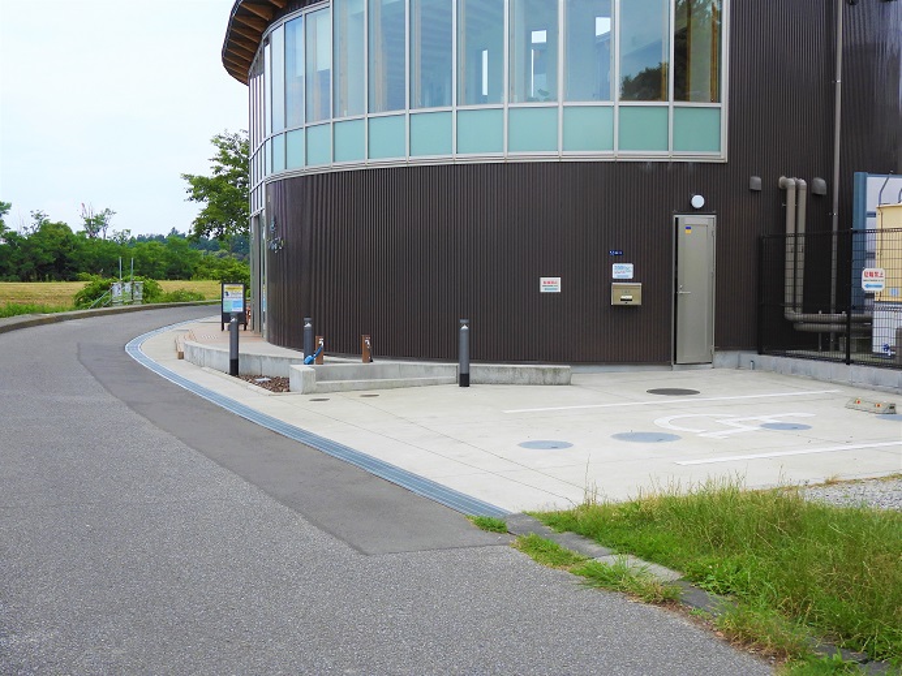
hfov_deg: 43.9
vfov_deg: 33.6
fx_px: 1120
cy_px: 338
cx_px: 451
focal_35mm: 43
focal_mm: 7.7
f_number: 3.2
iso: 100
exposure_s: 1/1250
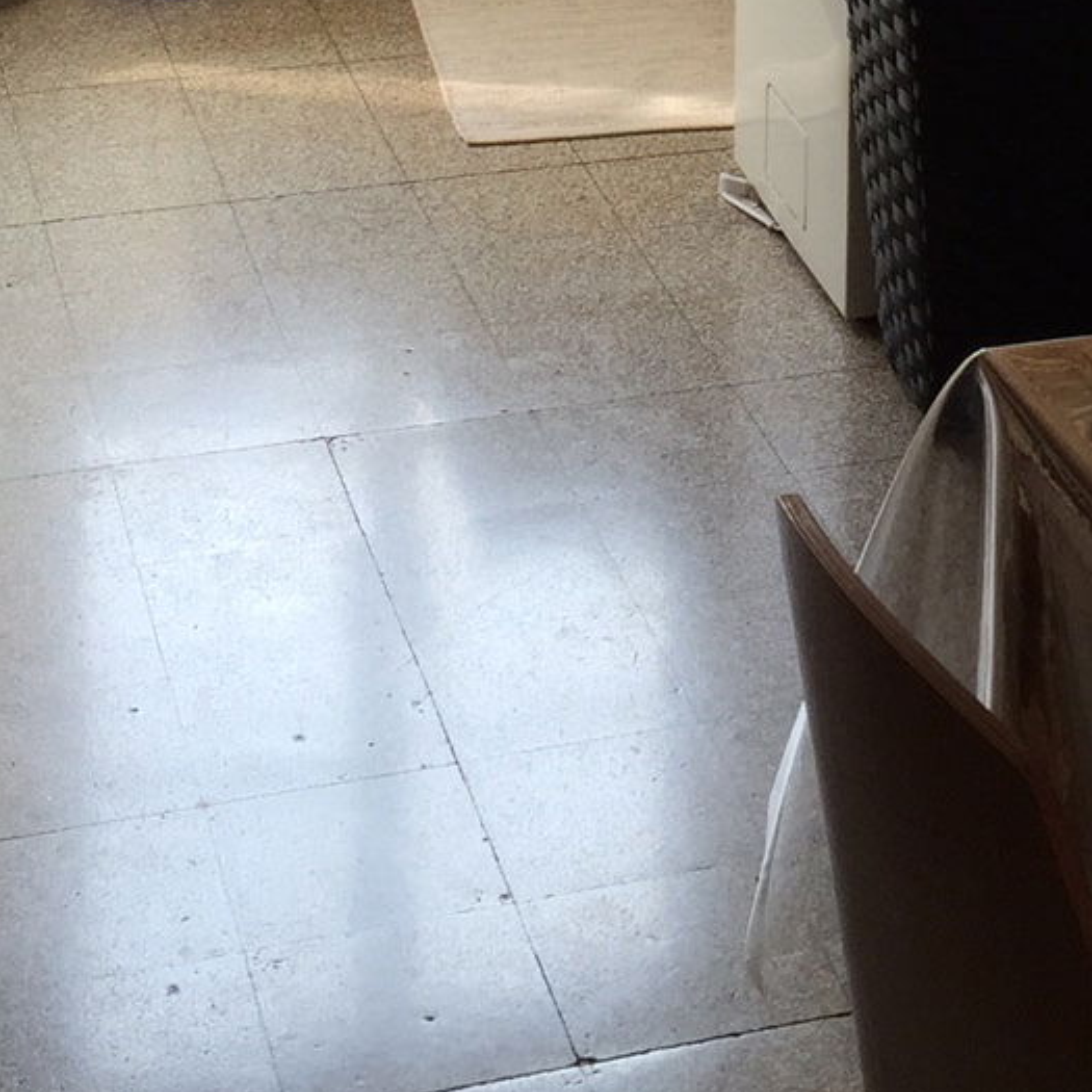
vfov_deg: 15.9
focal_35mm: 100
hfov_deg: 17.3
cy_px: -576
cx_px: 830
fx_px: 3569
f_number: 2.2
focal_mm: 4.15
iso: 32
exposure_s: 1/131
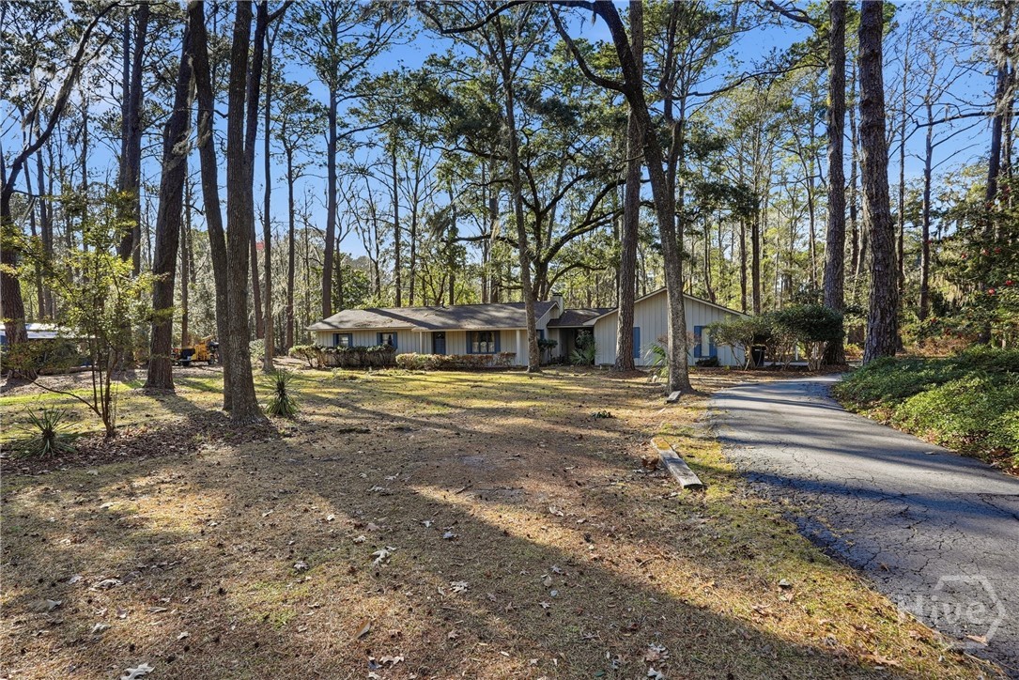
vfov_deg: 64.6
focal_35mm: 19
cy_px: 340
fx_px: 538
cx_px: 510
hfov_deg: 86.9
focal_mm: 19
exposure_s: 1/2500
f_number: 9
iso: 320
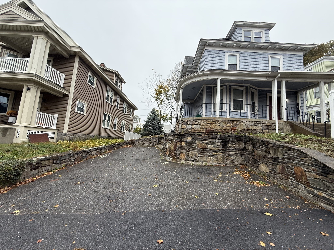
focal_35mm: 14
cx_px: 167
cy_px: 125
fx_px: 135
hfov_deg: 102.1
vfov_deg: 85.7
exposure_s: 1/215
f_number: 2.2
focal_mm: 2.22
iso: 64
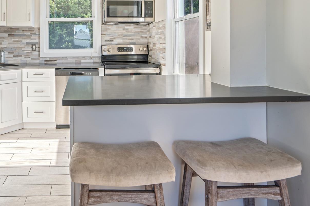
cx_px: 87
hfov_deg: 64.3
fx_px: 232
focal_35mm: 27
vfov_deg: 46.1
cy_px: 50
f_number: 5.6
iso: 125
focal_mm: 16
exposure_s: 1/10
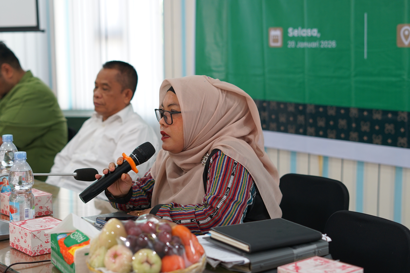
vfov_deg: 21.6
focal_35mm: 63
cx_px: 173
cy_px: 131
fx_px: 717
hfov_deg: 31.8
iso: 400
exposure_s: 1/80
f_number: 2.8
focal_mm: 50
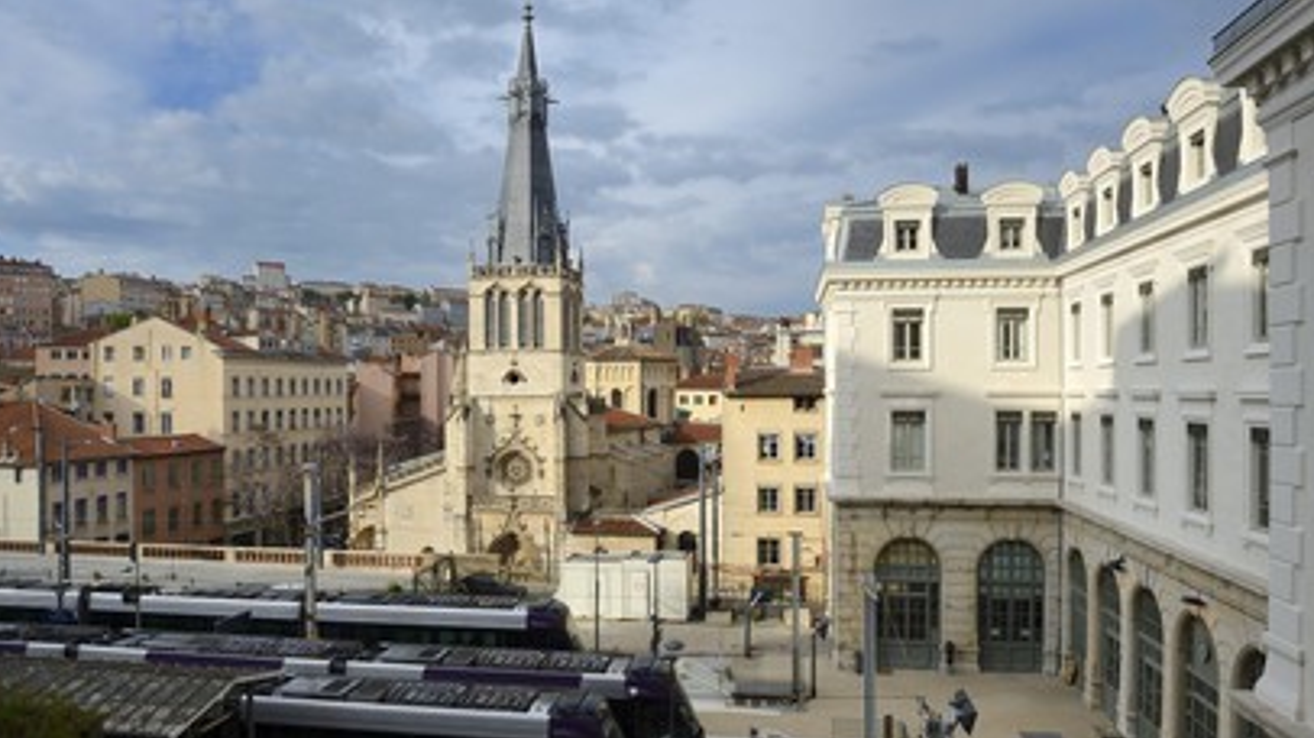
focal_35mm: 26
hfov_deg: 71.9
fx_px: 906
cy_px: 395
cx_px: 654
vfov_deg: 44.3
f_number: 13
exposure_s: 1/200
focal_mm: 24
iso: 200
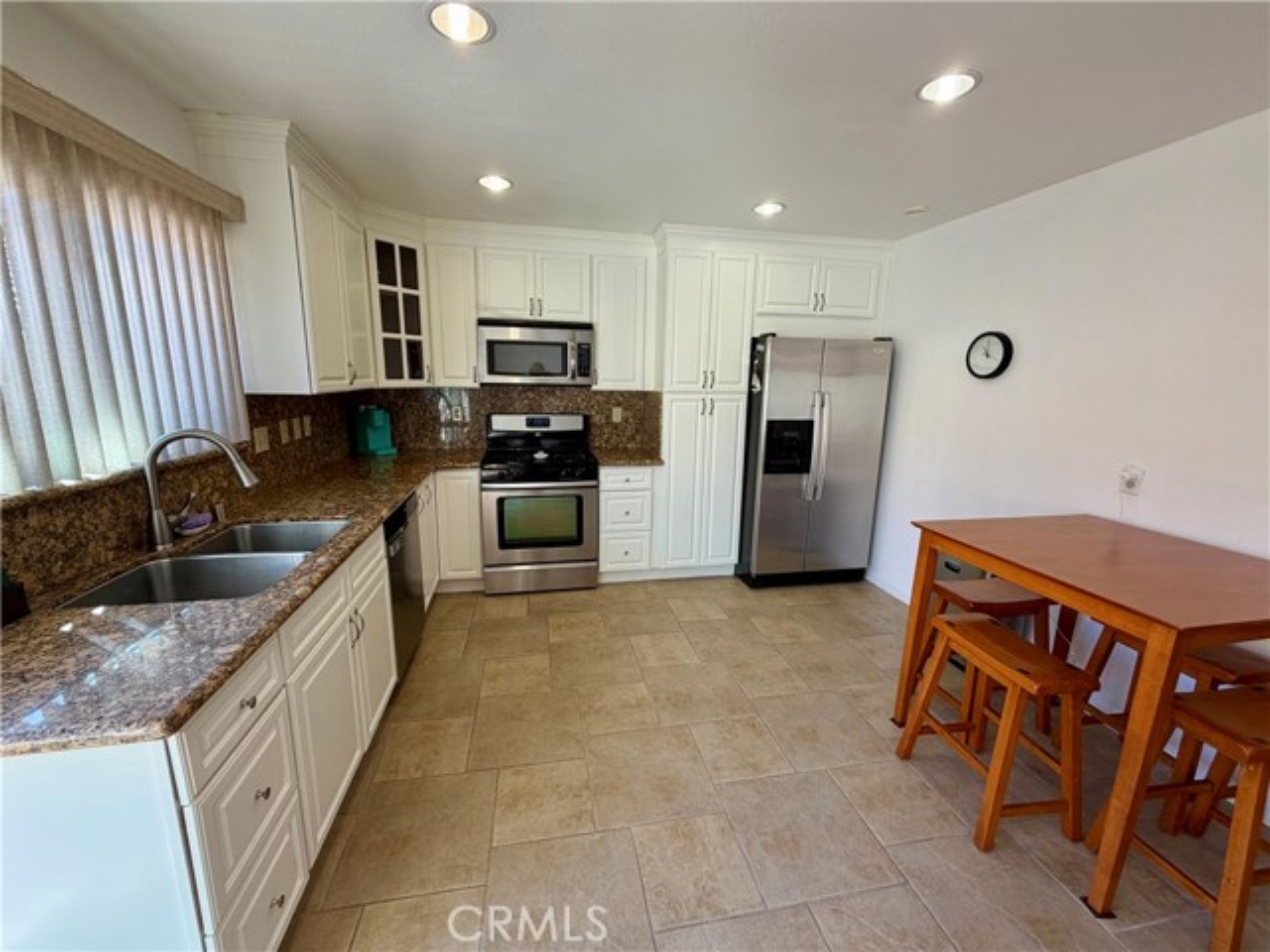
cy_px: 476
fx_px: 514
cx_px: 635
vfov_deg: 85.7
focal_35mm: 14
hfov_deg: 102.1
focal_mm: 2.22
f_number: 2.2
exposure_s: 1/120
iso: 100
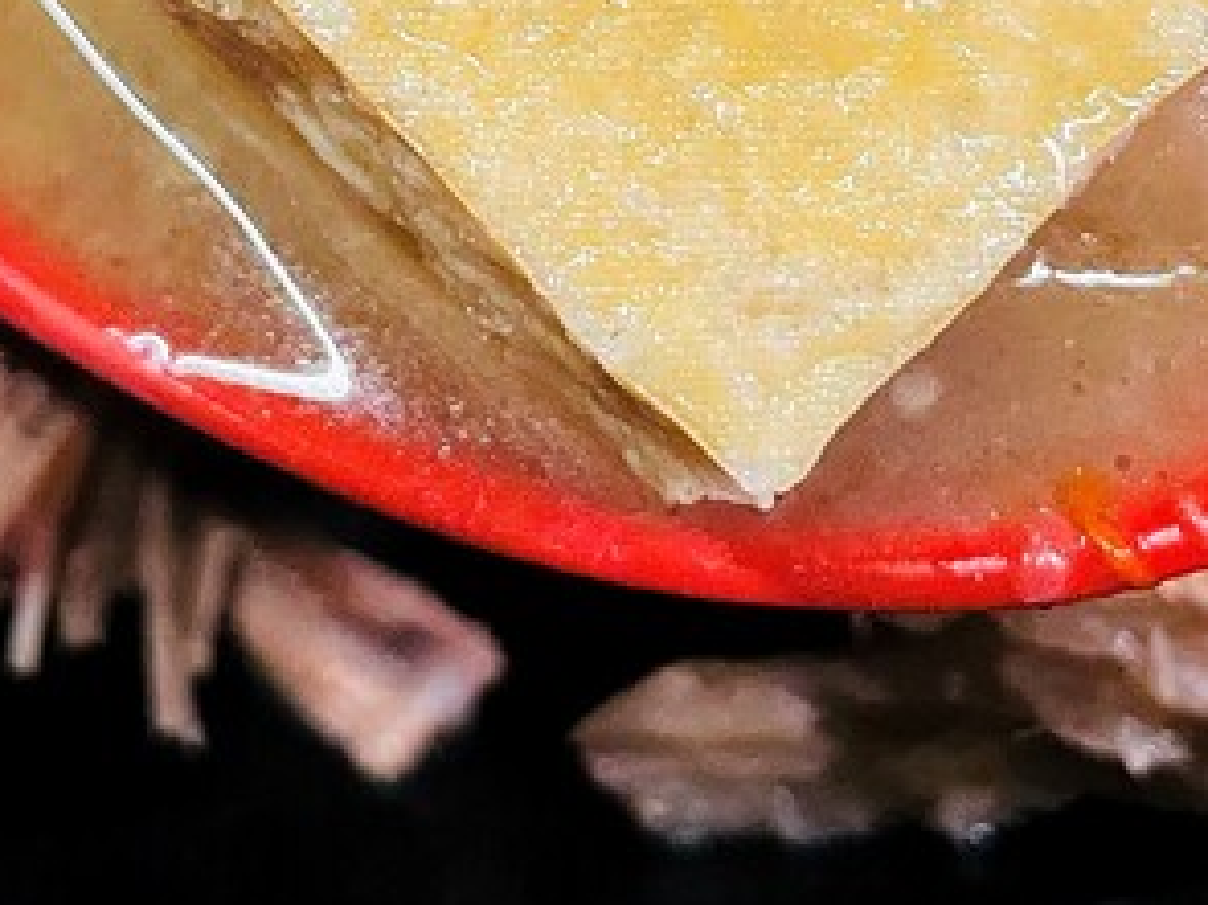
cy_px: -162
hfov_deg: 25.9
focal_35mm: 75
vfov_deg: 18.6
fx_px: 2616
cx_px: 467
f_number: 1.6
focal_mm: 4.2
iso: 400
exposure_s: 1/60
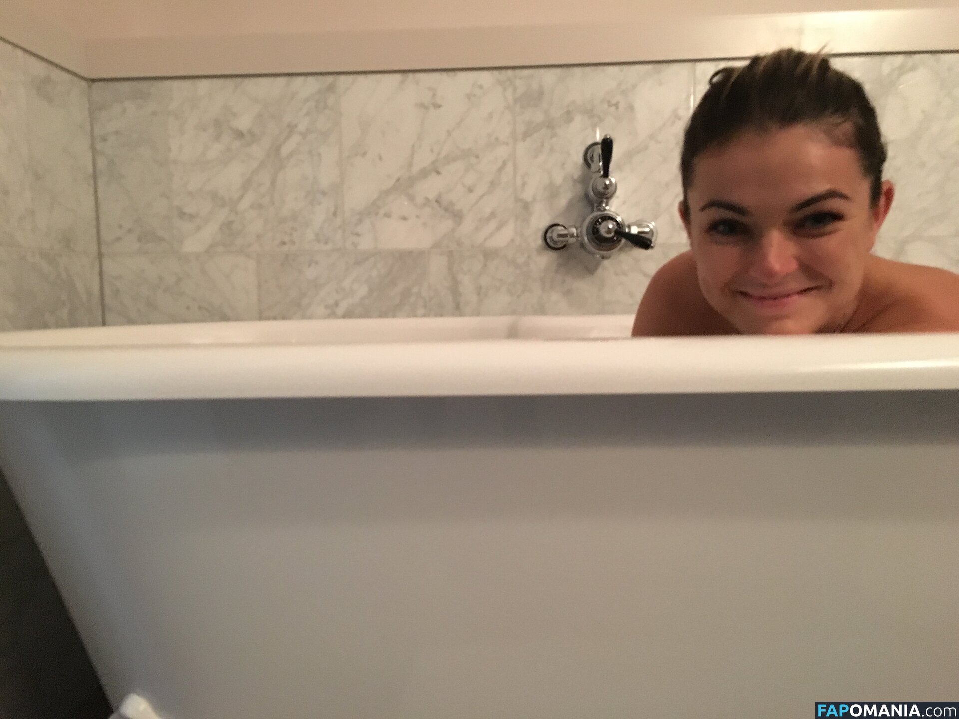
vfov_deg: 48.2
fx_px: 803
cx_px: 480
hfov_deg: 61.7
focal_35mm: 29
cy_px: 360
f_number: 2.2
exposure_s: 1/17
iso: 640
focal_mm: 4.15
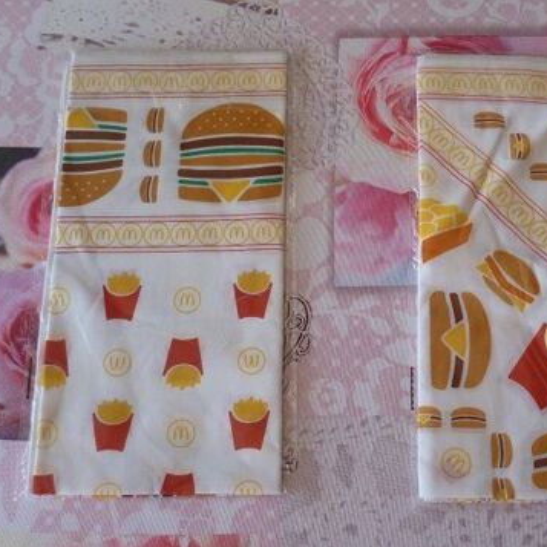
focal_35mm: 57
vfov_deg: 30.0
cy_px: 274
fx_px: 1019
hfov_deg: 29.9
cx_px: 348
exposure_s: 1/80
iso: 200
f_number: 3.5
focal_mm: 8.6
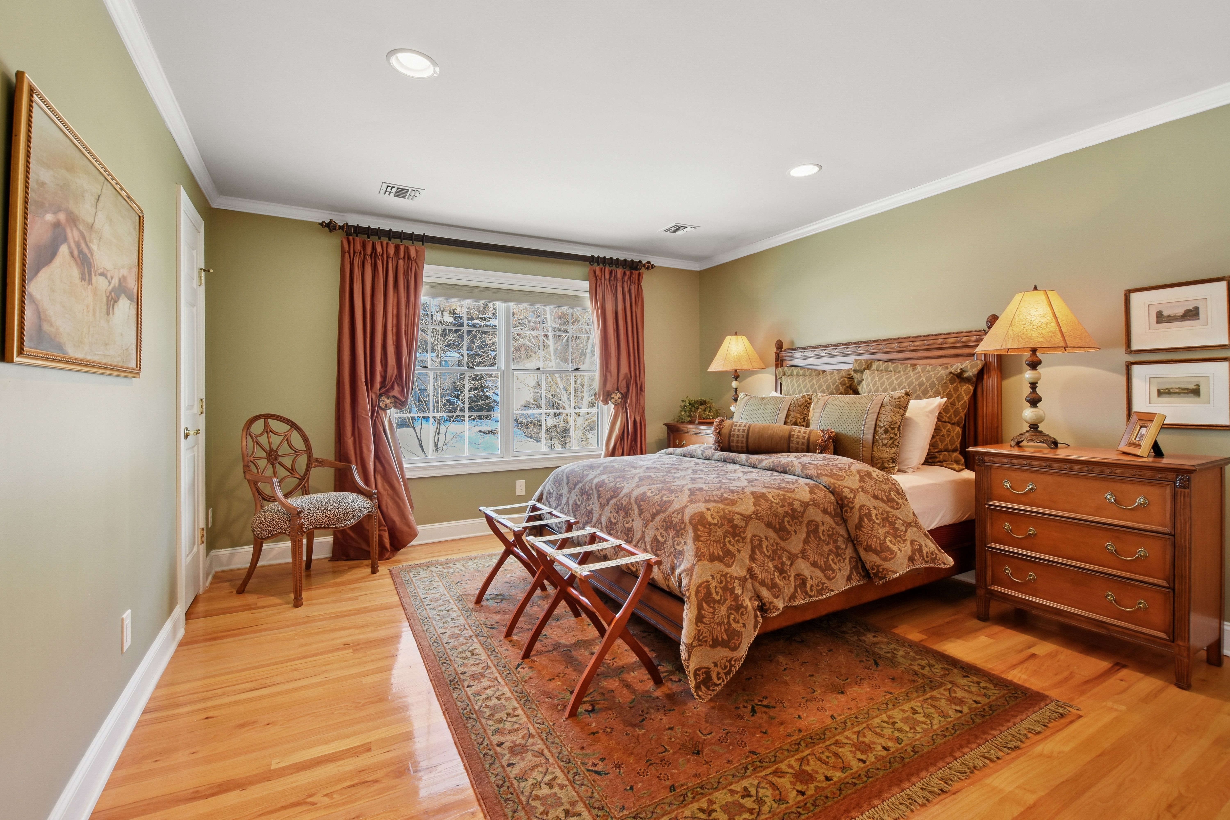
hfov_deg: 100.4
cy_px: 410
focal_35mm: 15
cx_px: 615
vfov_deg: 77.3
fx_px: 512
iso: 500
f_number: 8
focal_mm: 10
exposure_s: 1/8
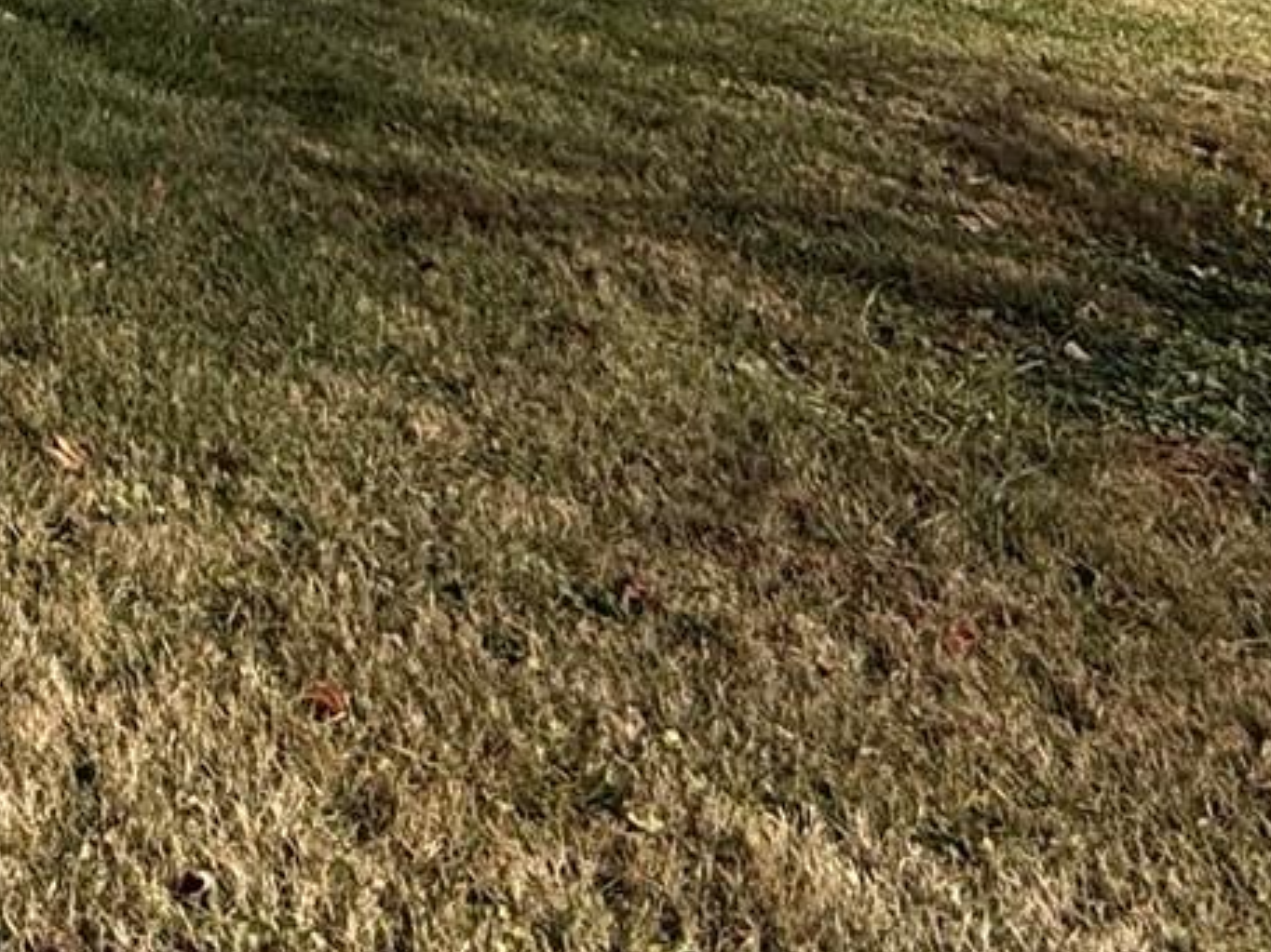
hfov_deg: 25.8
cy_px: -771
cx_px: -427
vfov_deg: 18.3
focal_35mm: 63
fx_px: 2313
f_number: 2.2
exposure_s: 1/1961
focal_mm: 2.22
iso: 50
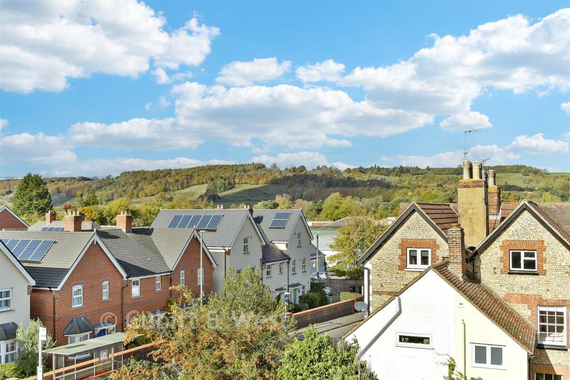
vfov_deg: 34.2
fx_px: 618
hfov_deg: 49.5
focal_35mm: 39
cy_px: 190
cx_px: 285
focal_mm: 26
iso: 160
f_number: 8
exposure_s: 1/250
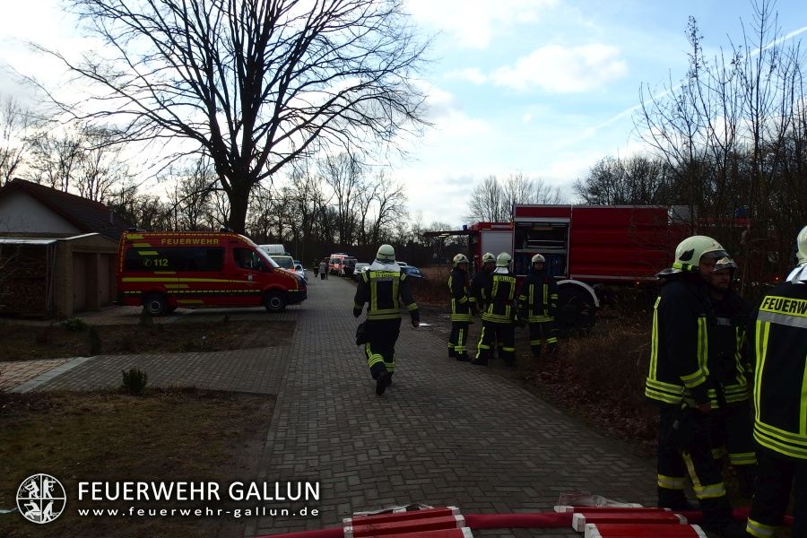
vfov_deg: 49.6
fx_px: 583
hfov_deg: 69.4
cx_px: 404
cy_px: 269
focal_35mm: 26
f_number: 3.5
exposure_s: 1/800
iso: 100
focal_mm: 4.7
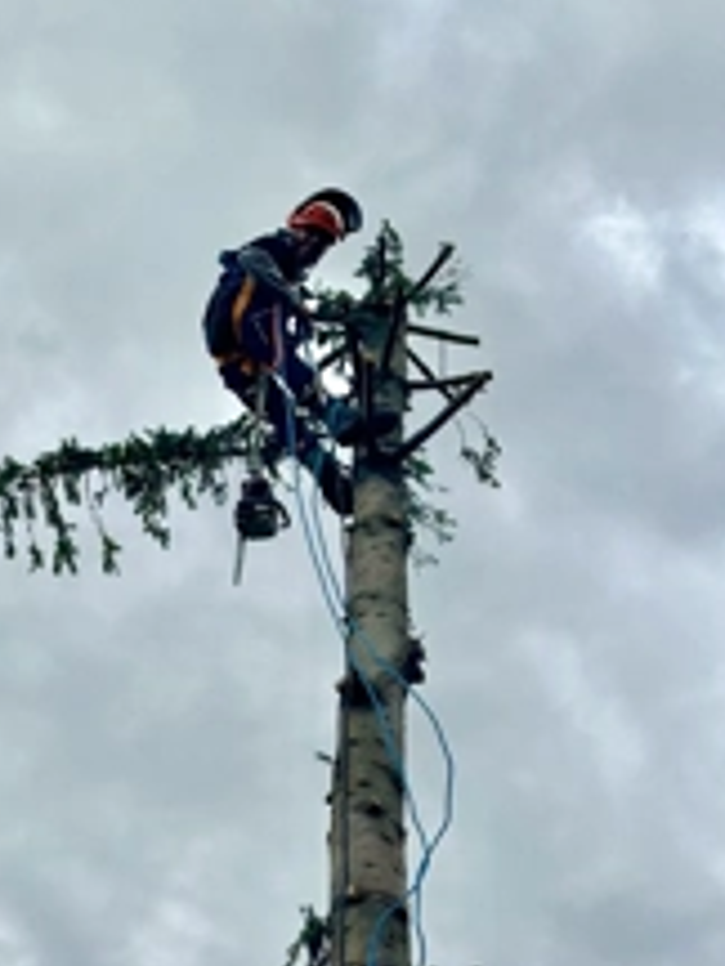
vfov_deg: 21.7
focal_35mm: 89
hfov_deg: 16.6
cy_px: 765
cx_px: 313
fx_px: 2485
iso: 64
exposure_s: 1/4566
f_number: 1.78
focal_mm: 6.86
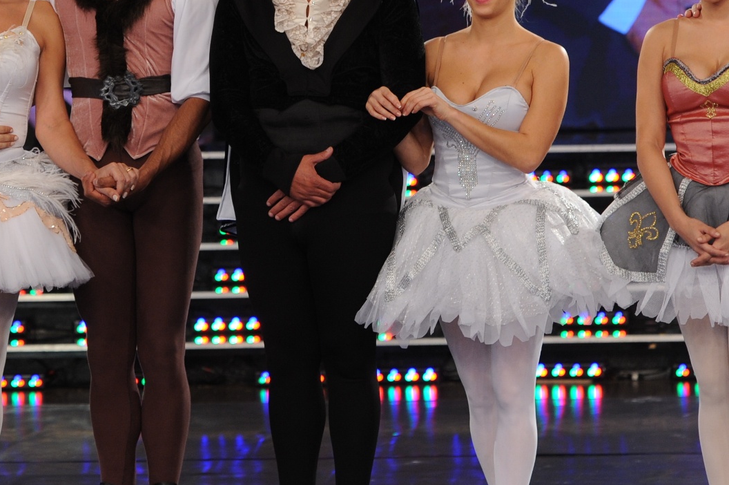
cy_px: 51
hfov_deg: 7.6
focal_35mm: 271
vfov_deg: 5.1
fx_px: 5483
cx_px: 220
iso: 800
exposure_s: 1/250
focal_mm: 112
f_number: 4.5
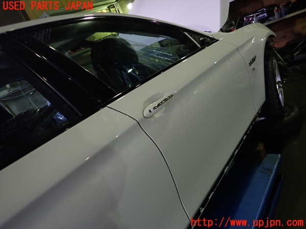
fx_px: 221
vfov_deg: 54.9
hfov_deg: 69.4
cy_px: 114
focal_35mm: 25
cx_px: 153
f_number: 2
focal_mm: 4.5
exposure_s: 1/30
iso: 250
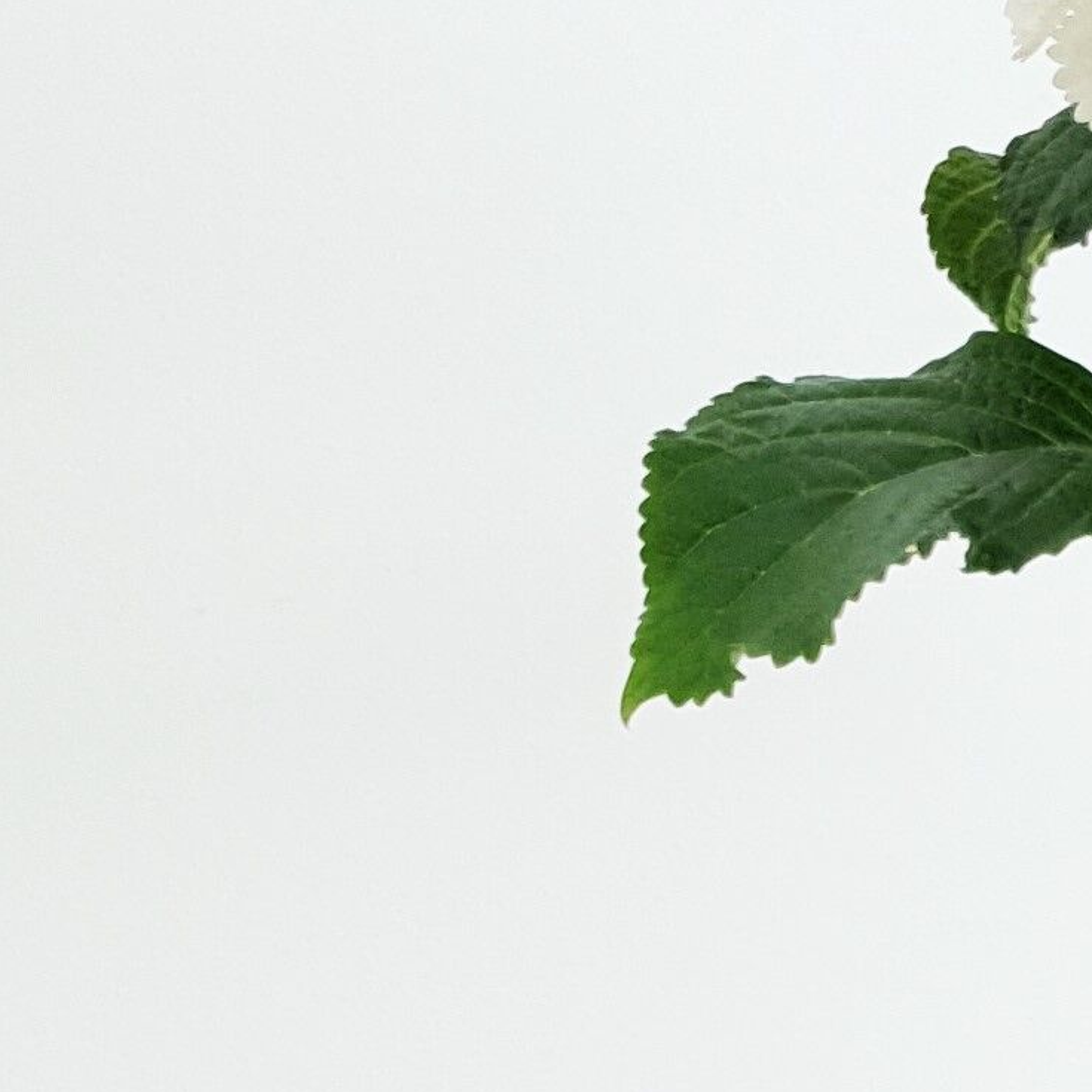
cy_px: 2325
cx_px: 2209
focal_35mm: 126
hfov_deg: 12.2
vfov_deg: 12.0
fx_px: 4497
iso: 80
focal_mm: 4.3
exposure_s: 1/120
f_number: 1.5
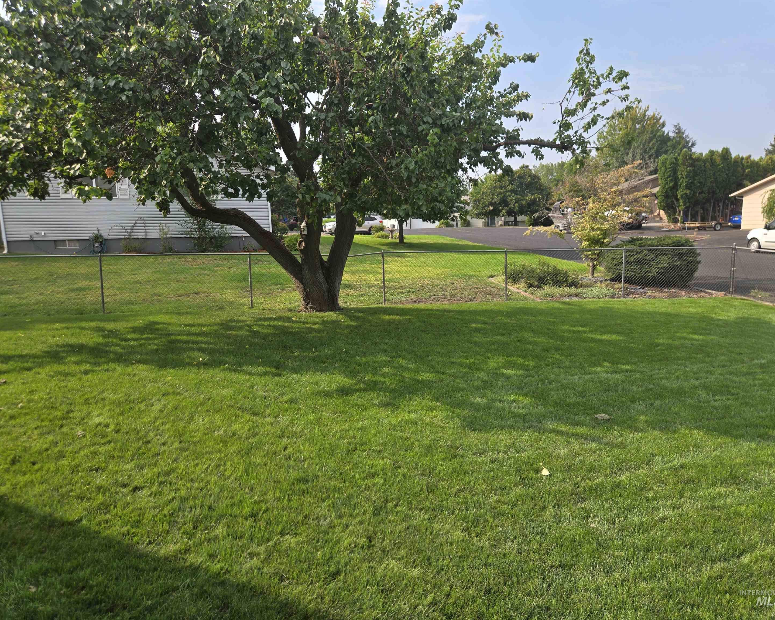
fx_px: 550
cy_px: 310
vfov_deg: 58.8
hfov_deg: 70.3
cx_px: 388
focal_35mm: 24
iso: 25
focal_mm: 5.4
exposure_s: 1/1076
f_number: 1.8
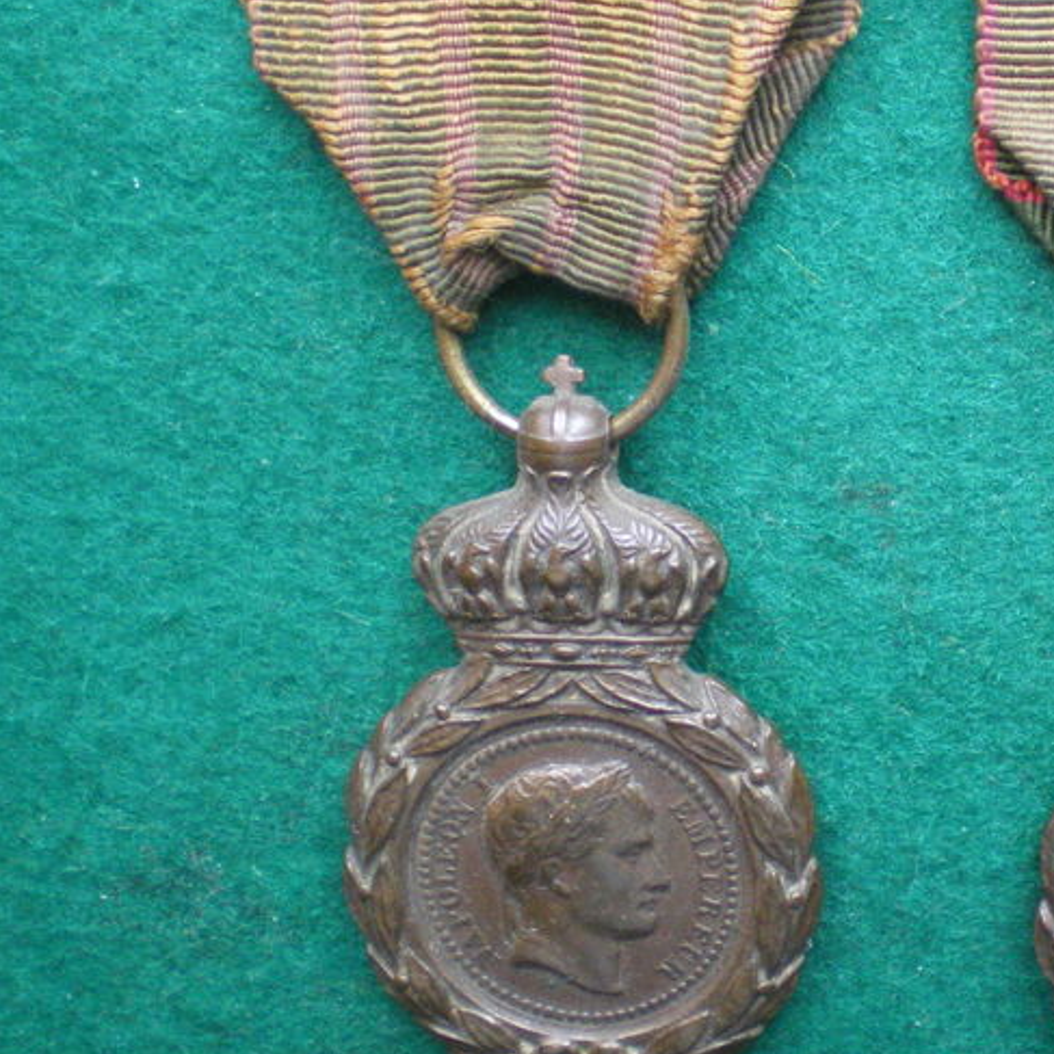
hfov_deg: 24.5
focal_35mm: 69
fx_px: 2377
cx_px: 870
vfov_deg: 25.0
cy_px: 472
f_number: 3.1
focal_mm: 6.3
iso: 400
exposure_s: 1/30
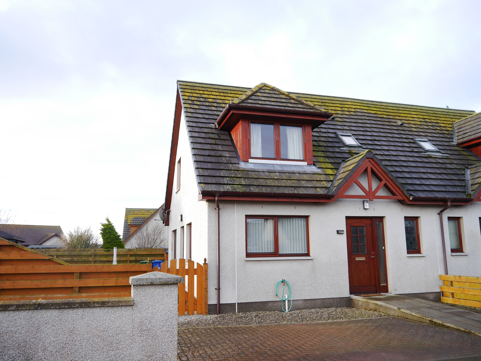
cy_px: 180
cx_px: 240
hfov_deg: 63.4
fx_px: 389
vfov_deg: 49.7
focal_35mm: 28
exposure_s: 1/160
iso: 160
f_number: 4
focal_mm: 14
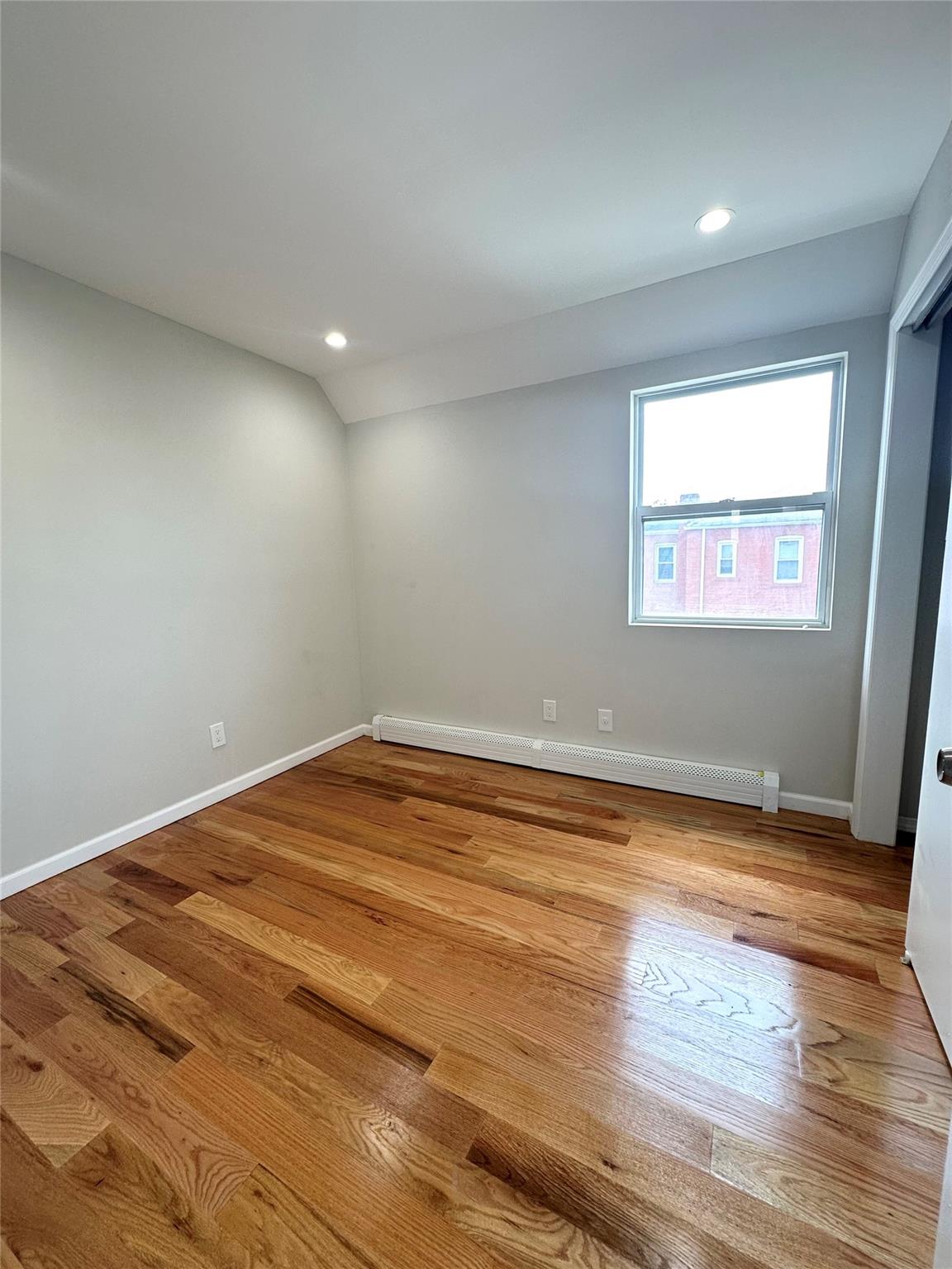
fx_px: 513
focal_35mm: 14
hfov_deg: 85.7
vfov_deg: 102.1
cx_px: 476
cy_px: 634
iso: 80
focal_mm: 2.22
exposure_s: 1/120
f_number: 2.2
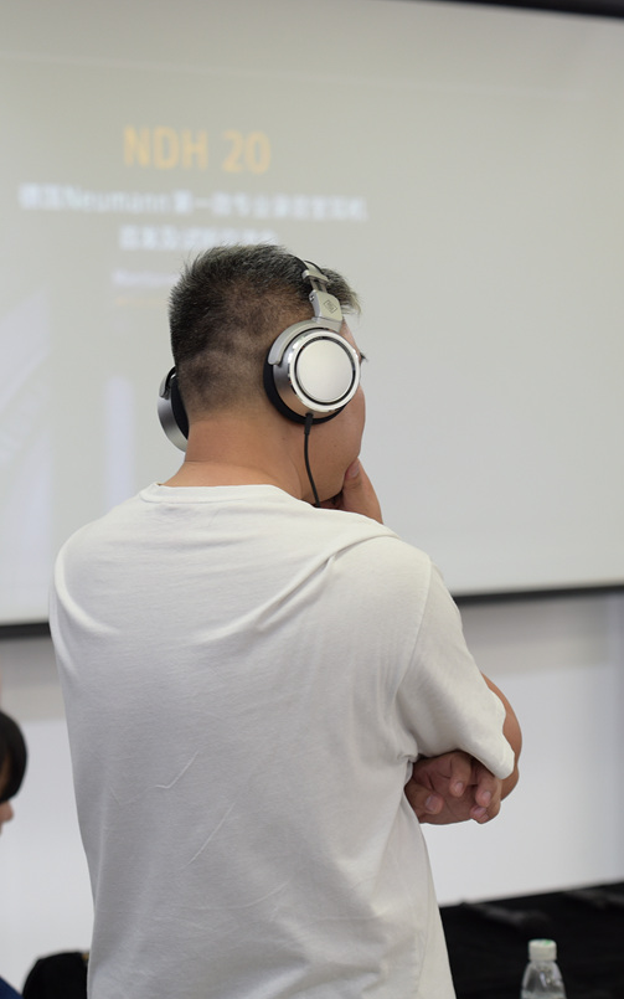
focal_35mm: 82
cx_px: 319
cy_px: 480
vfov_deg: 25.2
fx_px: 2232
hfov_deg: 15.9
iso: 200
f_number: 1.8
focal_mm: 40
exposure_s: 1/100
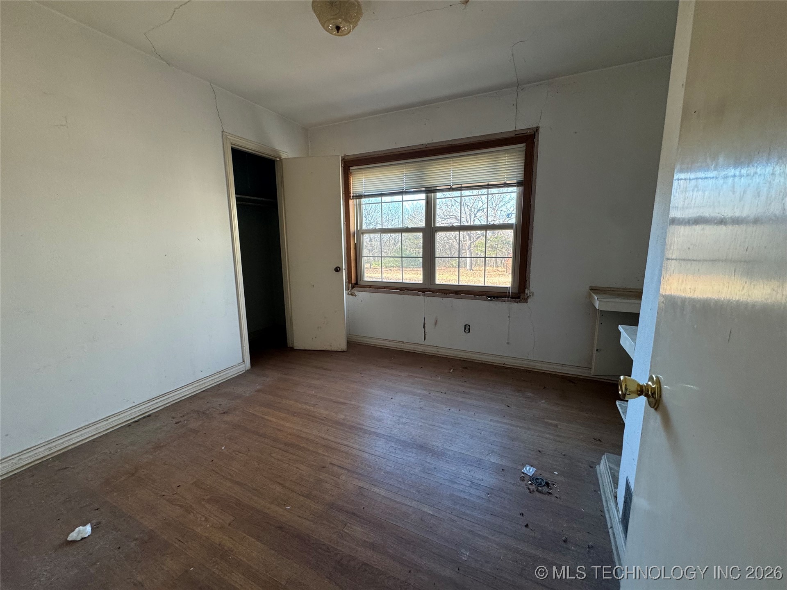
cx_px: 394
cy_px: 295
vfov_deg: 85.7
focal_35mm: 14
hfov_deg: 102.1
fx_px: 318
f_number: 2.2
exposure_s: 1/99
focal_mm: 2.22
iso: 200
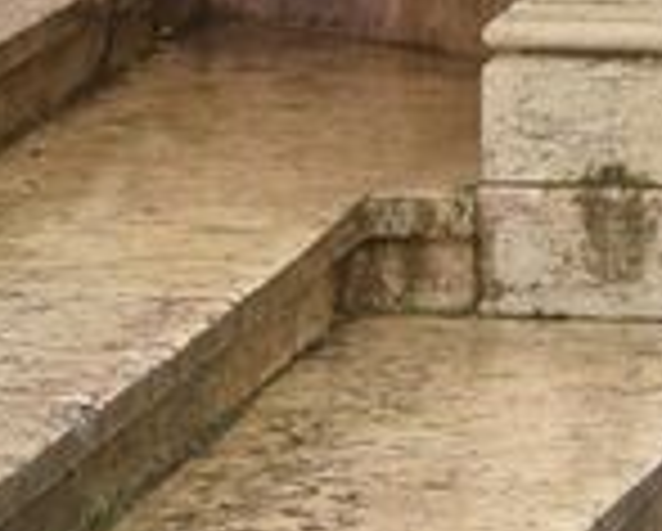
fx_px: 10947
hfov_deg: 3.4
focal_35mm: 558
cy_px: -362
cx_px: 1621
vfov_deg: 2.8
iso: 250
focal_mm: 110
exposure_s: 1/800
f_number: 4.5
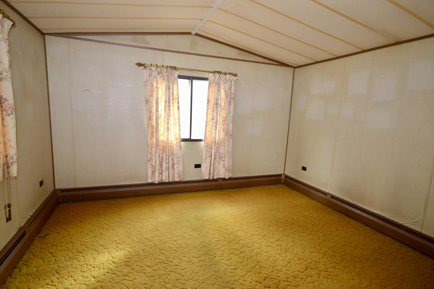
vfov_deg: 63.1
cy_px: 144
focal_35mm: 20
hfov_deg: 85.5
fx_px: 235
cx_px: 217
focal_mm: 13
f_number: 4.5
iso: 2000
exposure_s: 1/60
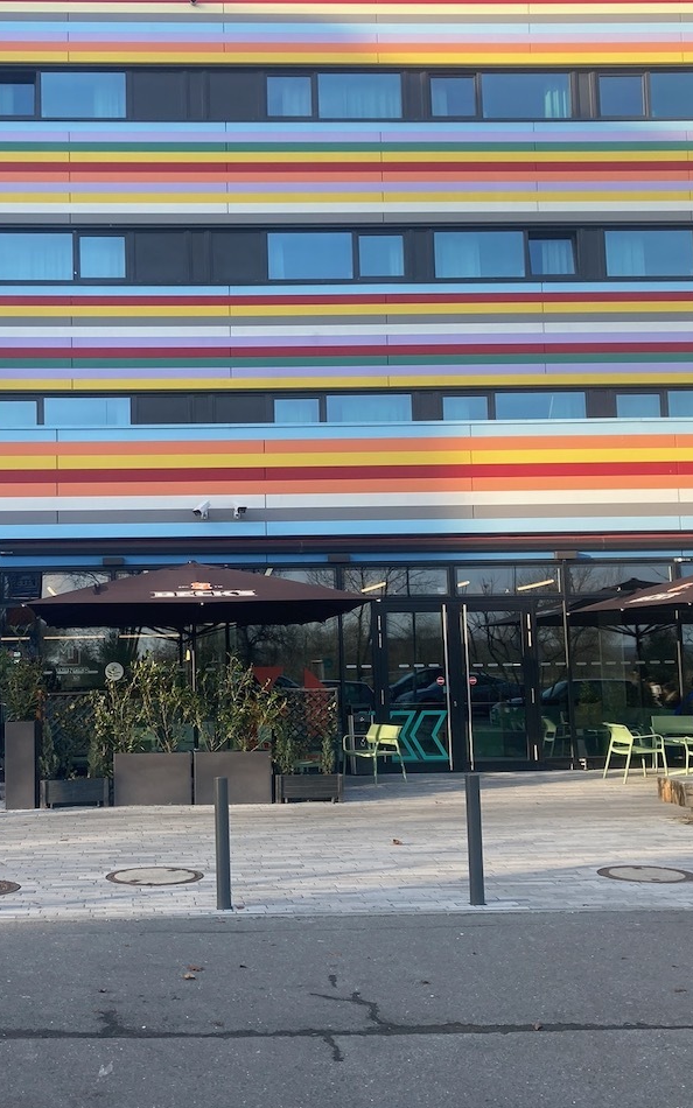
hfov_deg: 31.4
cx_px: 174
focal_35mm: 40
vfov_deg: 49.3
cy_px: 552
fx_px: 1208
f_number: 1.8
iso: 20
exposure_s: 1/521
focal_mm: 3.99
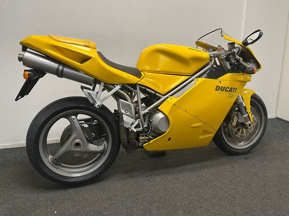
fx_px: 217
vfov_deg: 53.1
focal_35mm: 26
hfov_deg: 67.3
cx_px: 144
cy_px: 108
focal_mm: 5.1
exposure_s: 1/50
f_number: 1.6
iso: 80
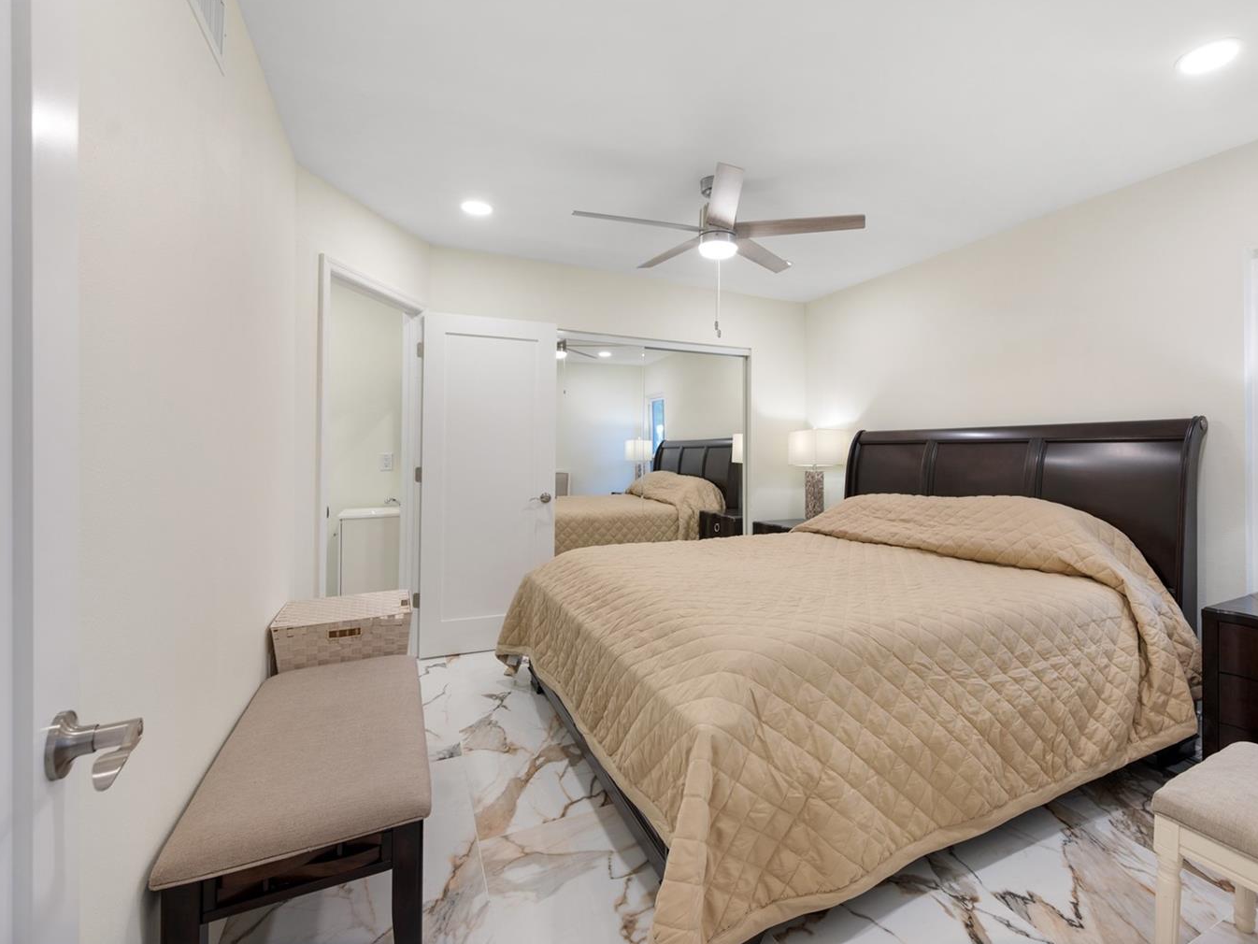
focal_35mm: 16
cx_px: 713
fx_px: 582
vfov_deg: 78.1
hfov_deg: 93.9
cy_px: 448
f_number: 6.3
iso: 250
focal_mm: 14
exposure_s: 1/4
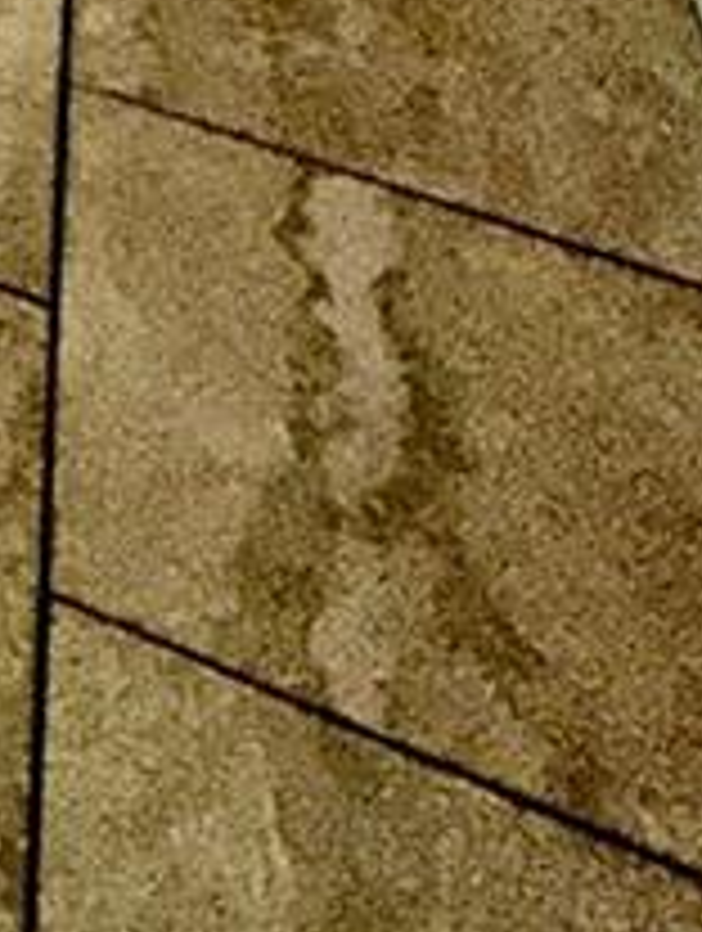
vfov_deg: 14.2
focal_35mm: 81
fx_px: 2183
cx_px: -1125
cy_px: -1405
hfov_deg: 12.7
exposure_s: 1/172
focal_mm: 2.22
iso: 32
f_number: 2.2
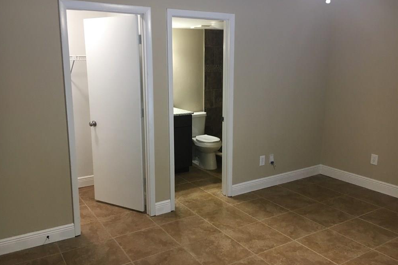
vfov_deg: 42.3
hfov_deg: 60.3
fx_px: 343
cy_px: 127
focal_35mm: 31
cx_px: 194
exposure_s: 1/30
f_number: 2.2
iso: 80
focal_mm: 4.15
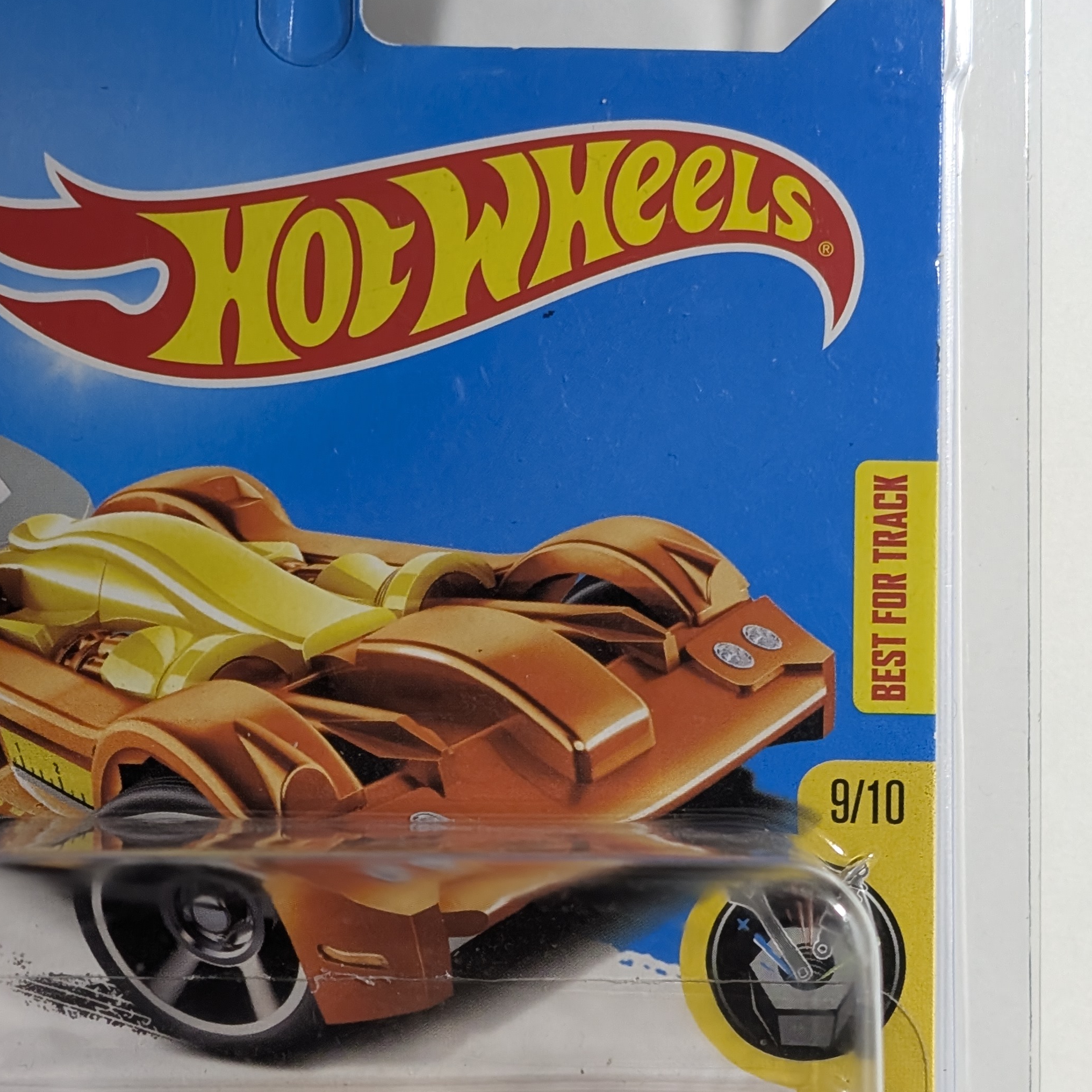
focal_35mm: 85
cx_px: 372
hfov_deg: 20.3
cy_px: 719
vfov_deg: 20.3
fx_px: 3034
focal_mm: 6.9
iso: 145
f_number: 1.68
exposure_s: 1/58.7
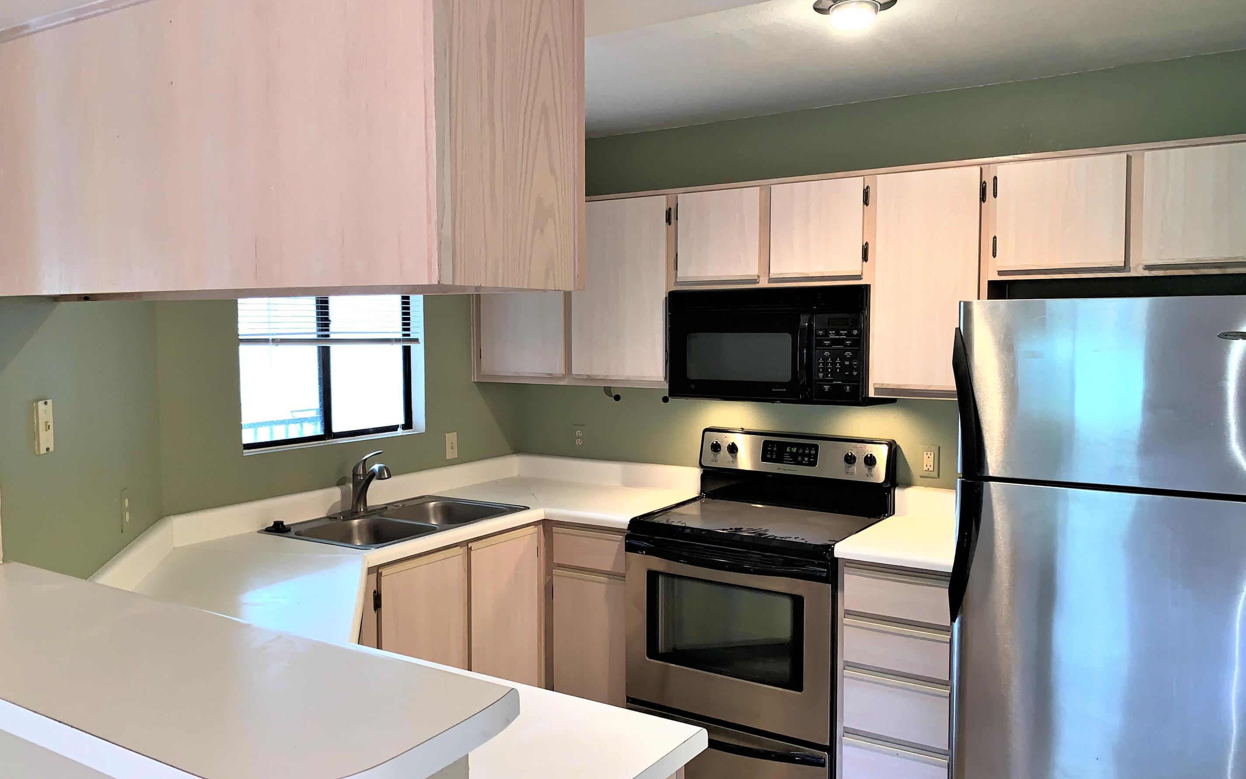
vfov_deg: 43.1
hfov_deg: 64.6
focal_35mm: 29
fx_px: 985
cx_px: 600
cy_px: 393
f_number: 1.8
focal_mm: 4.25
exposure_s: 1/15
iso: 50
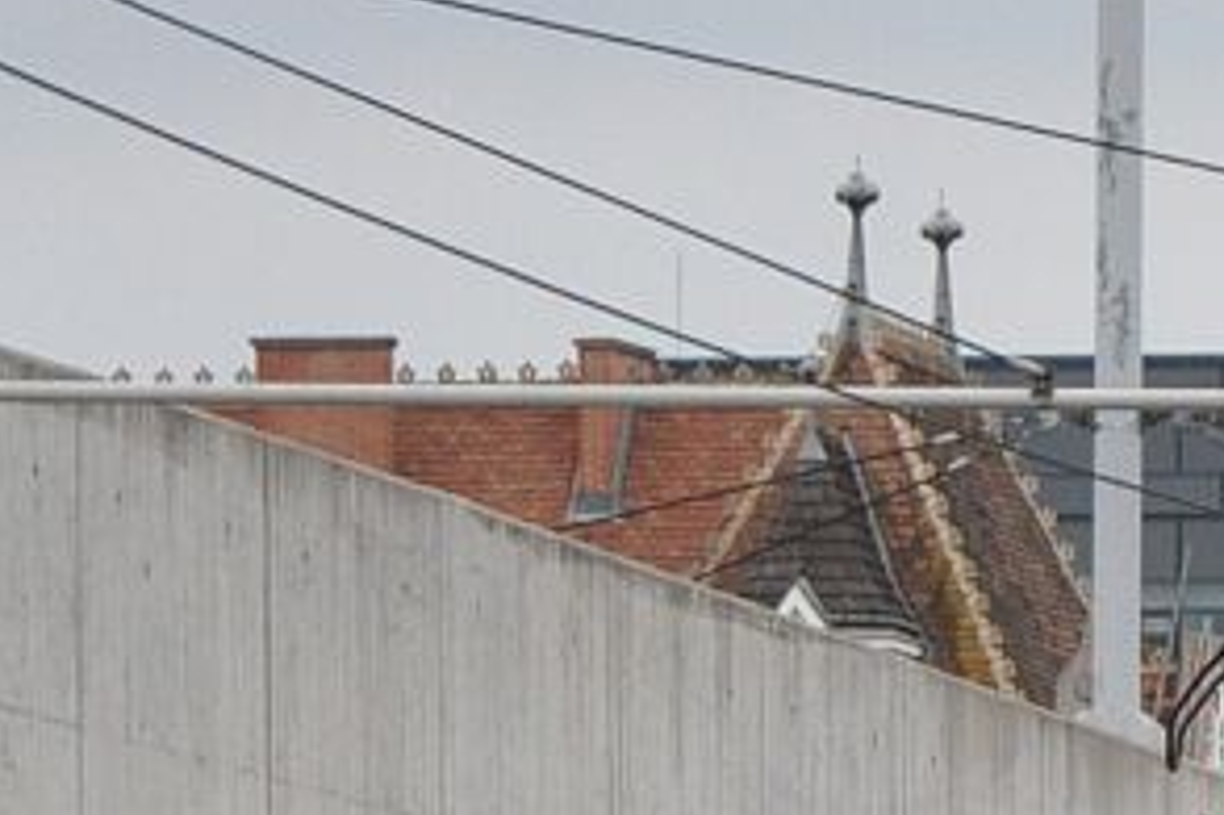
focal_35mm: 759
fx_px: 25804
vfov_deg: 1.8
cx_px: 1740
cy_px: 1250
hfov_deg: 2.7
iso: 800
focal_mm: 105
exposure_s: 1/640
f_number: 5.6
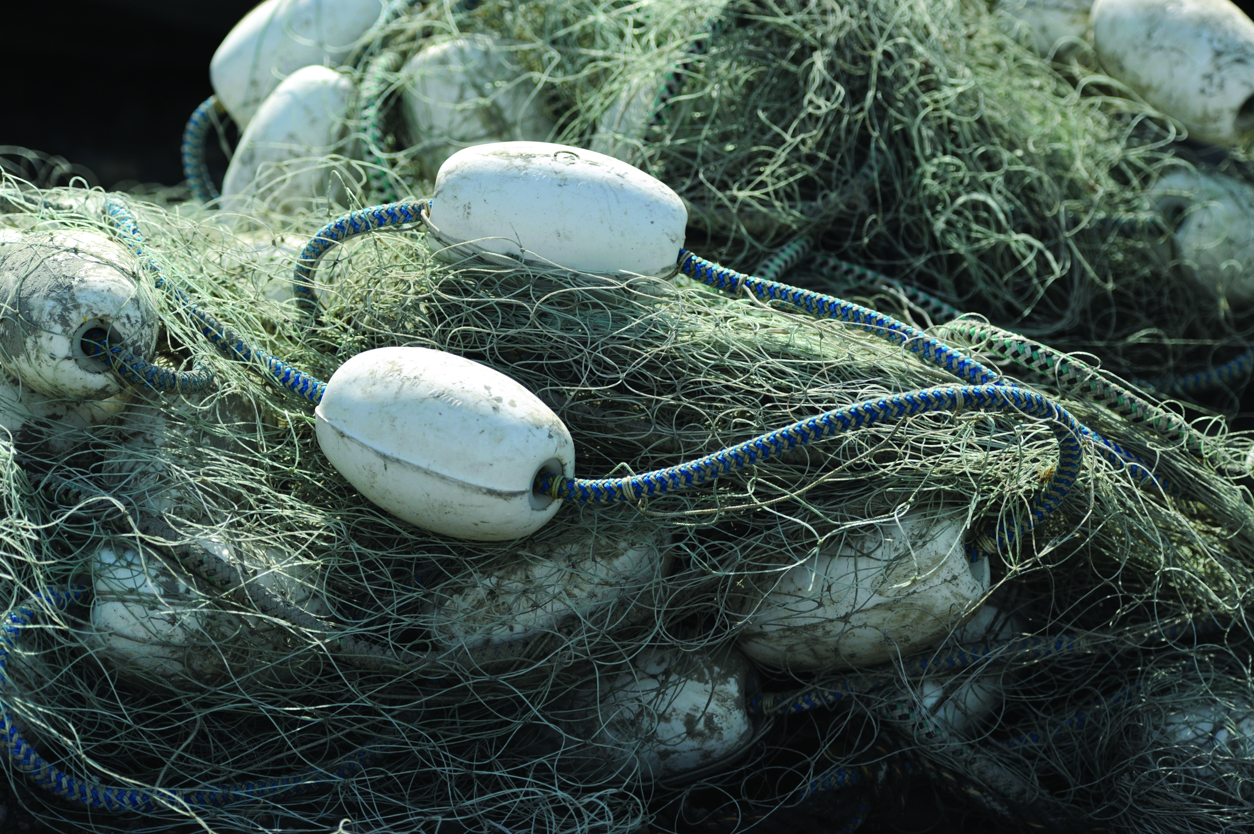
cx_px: 627
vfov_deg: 11.4
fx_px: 4177
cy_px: 417
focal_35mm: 120
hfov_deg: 17.1
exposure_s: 1/2000
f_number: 4.8
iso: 320
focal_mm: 120
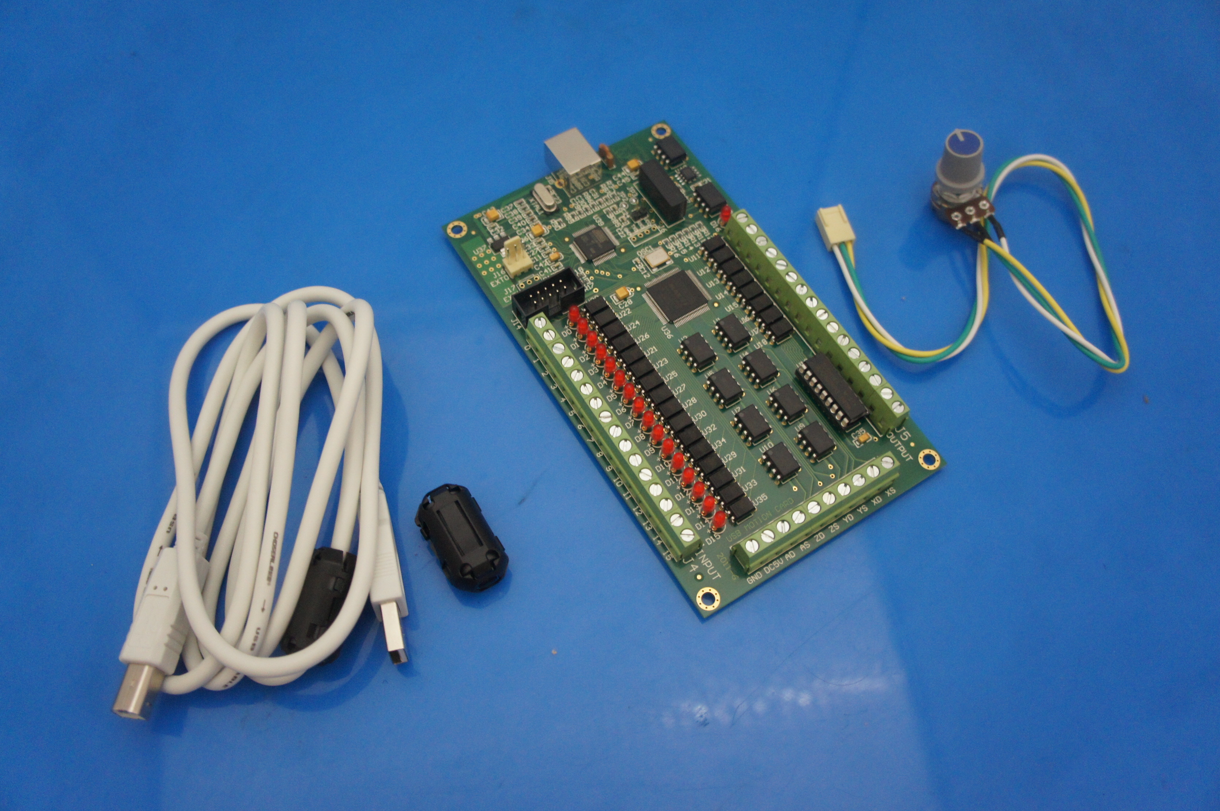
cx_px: 610
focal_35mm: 30
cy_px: 406
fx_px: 1016
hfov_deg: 62.0
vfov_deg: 43.5
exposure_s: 1/8
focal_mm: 20
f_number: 4
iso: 1600
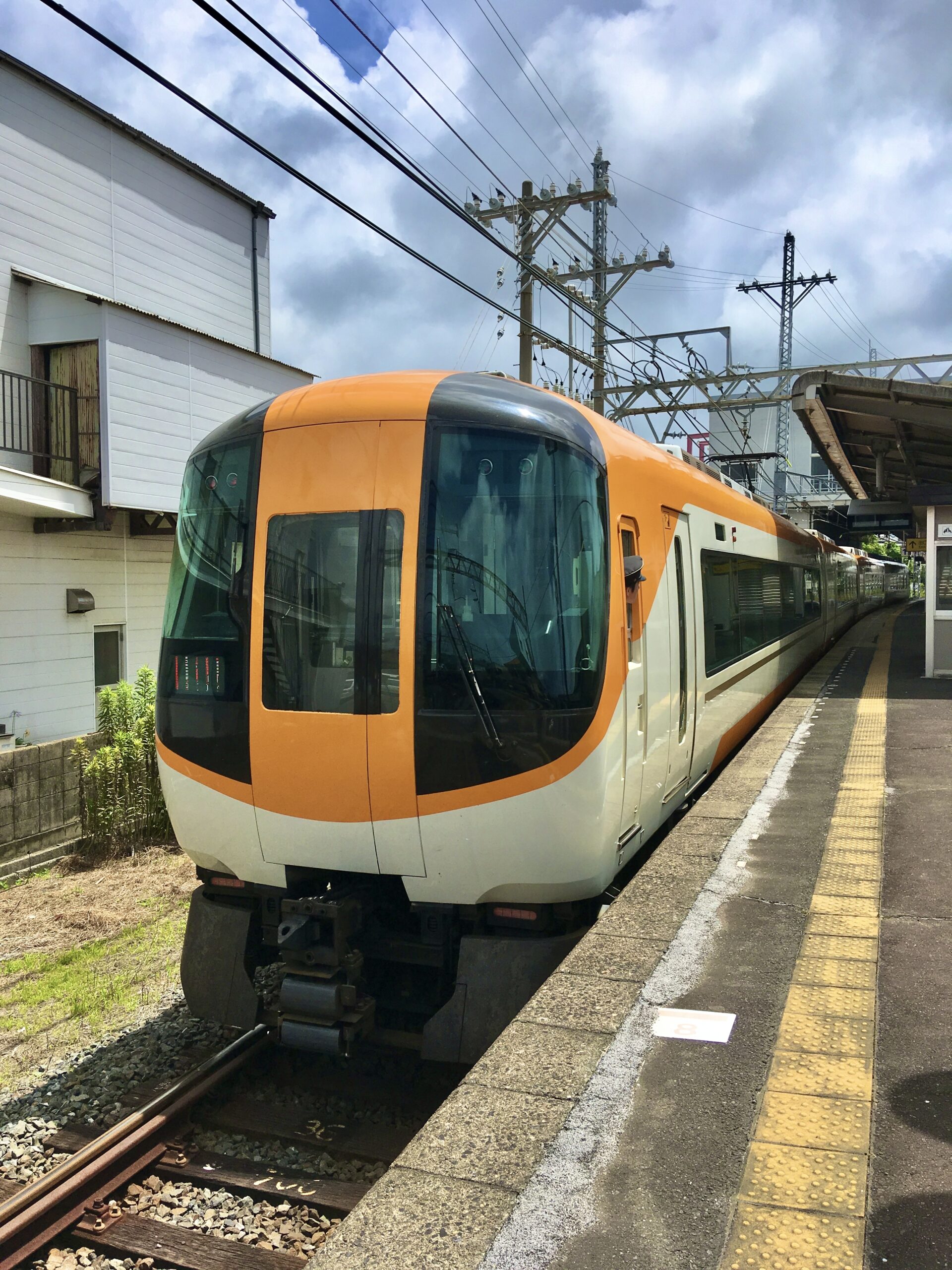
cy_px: 635
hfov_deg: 48.2
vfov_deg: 61.7
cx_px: 476
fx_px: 1063
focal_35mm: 29
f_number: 2.2
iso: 25
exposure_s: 1/2653
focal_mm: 4.15
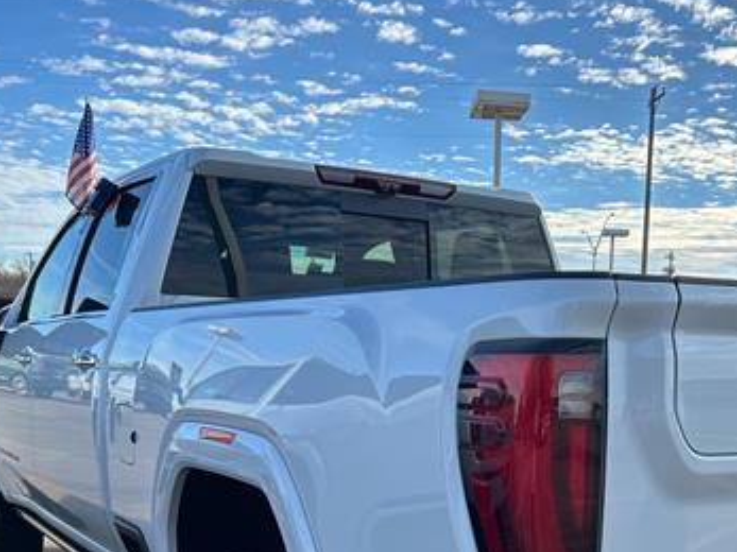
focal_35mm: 48
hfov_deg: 39.0
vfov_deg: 29.0
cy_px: 497
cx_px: 514
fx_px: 1022
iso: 50
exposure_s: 1/1972
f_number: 1.5
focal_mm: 5.7
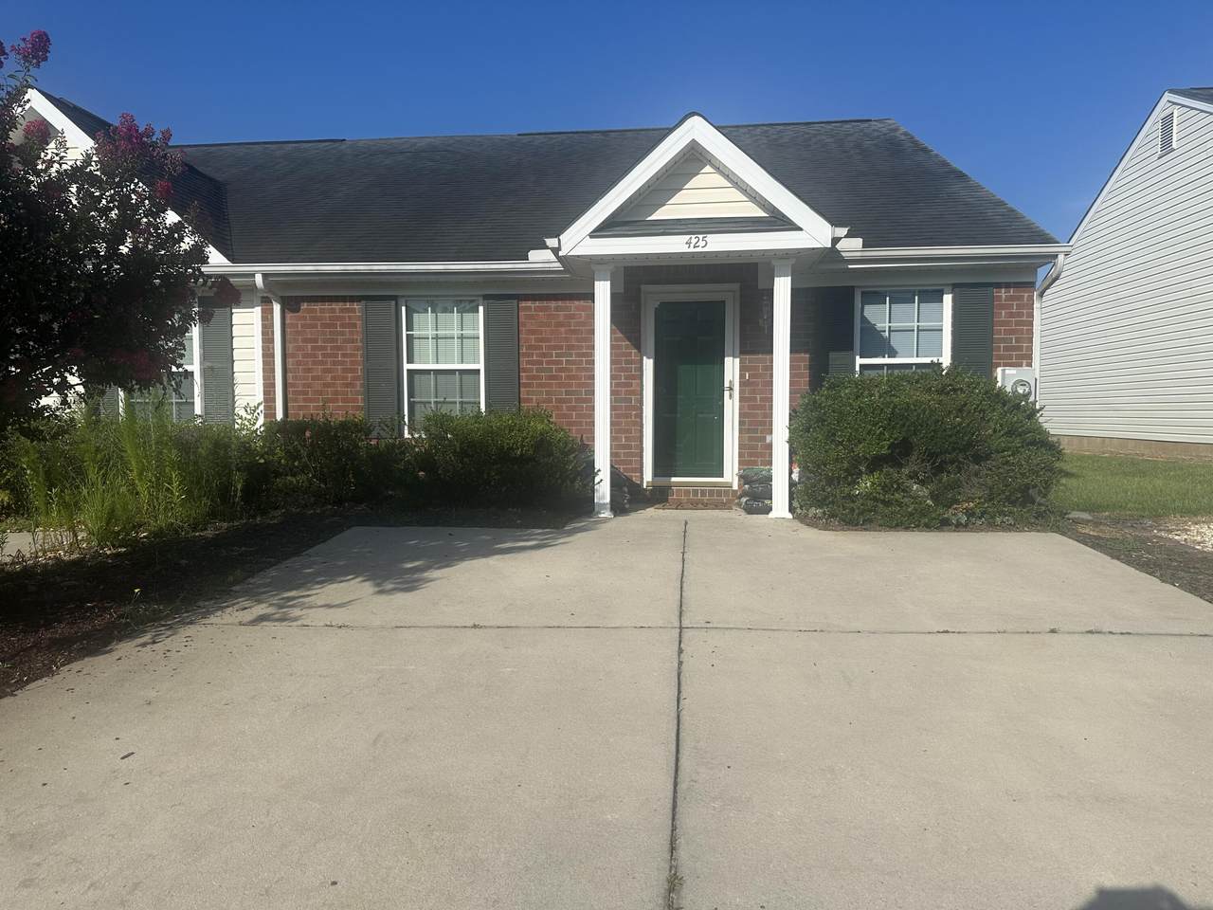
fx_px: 841
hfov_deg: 71.6
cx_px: 606
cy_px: 455
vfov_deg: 56.8
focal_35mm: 24
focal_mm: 6.86
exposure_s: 1/6623
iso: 80
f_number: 1.78
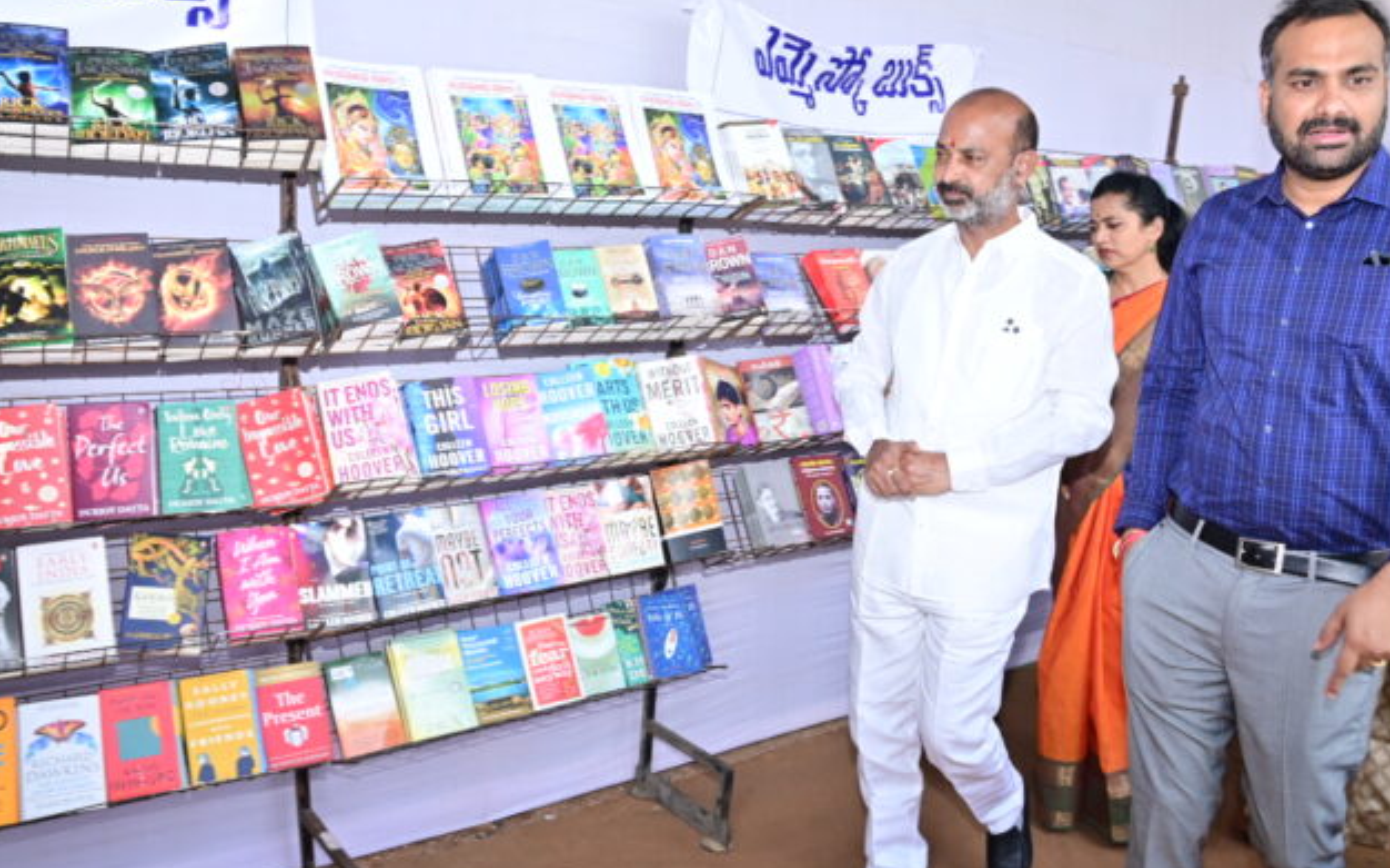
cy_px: 417
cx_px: 742
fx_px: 1136
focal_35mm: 30
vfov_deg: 41.8
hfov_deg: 62.8
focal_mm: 24
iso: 800
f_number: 13
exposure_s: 1/125
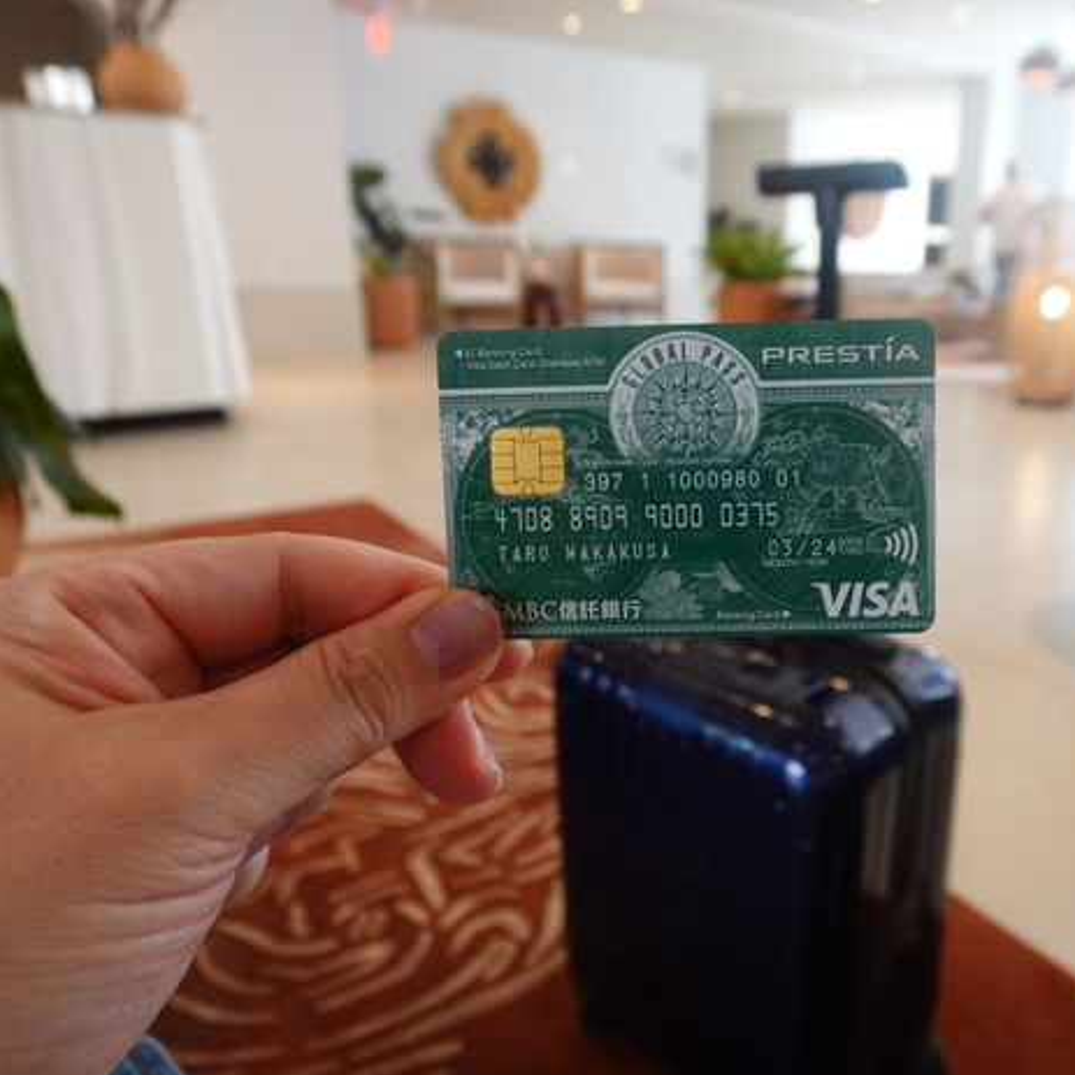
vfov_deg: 59.1
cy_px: 541
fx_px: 949
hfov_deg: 57.5
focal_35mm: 27
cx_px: 731
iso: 800
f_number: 2.8
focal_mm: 7.95
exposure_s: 1/125
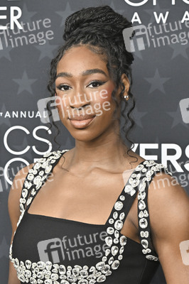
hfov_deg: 10.9
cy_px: 142
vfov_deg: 16.3
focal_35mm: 126
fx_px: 994
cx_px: 94
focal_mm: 84
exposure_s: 1/320
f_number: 5
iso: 1250
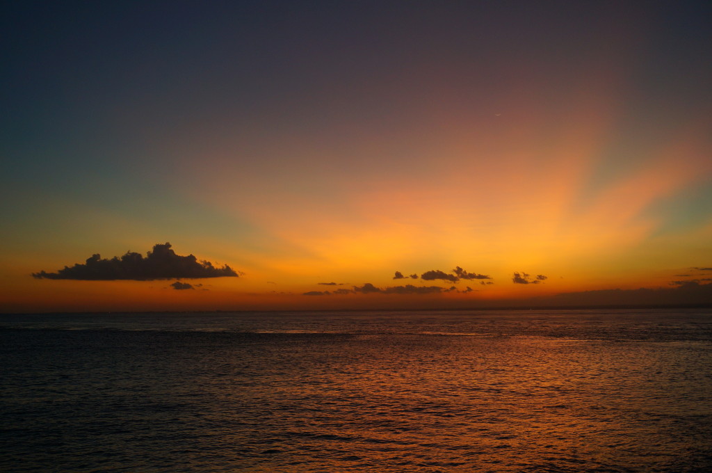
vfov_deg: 32.9
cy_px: 236
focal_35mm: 40
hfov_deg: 48.0
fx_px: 800
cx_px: 356
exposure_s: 1/60
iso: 320
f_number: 4.5
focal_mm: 27
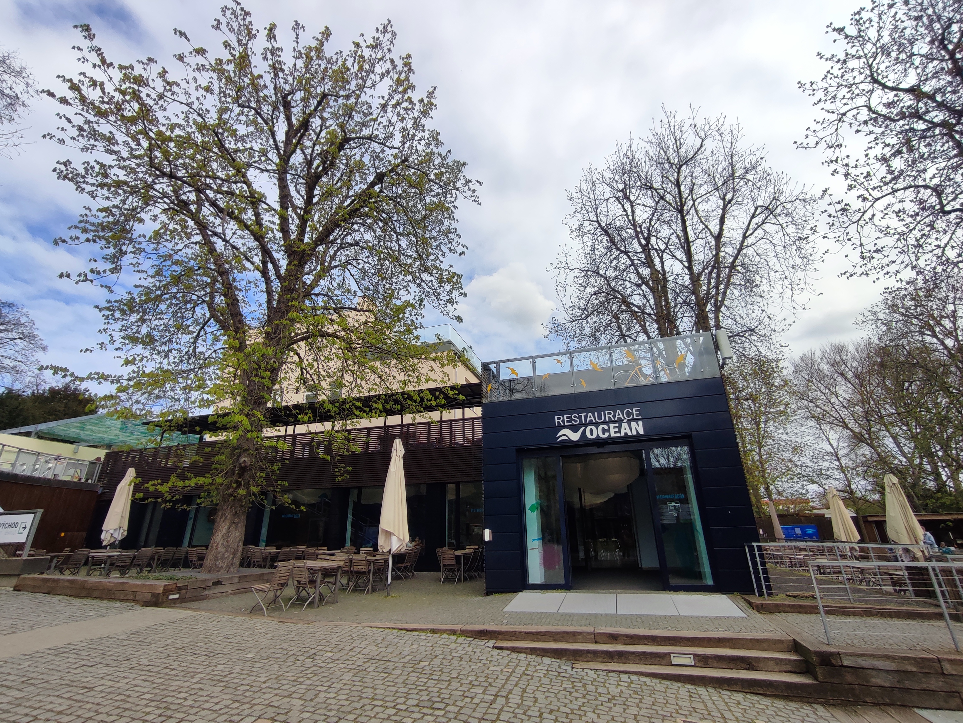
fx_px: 445
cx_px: 482
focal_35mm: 16
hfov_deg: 94.5
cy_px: 362
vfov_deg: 78.2
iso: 50
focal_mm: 1.65
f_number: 2.2
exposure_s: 1/1208
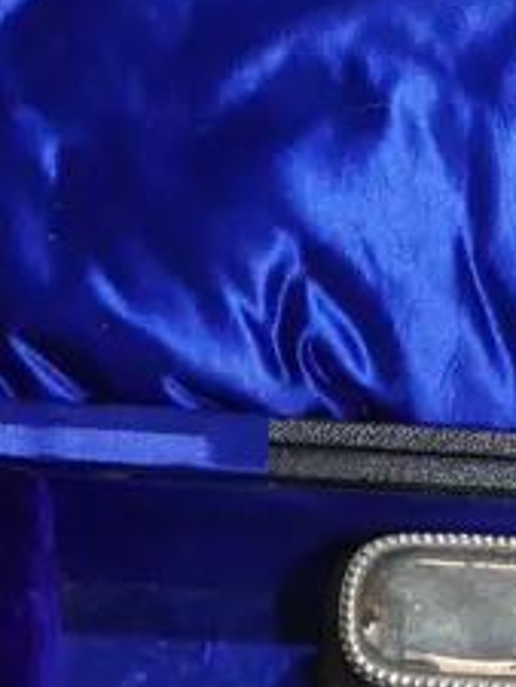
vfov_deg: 10.3
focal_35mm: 191
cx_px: 586
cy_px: 714
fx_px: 3793
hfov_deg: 7.7
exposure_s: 1/60
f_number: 5.3
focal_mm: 21
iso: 500
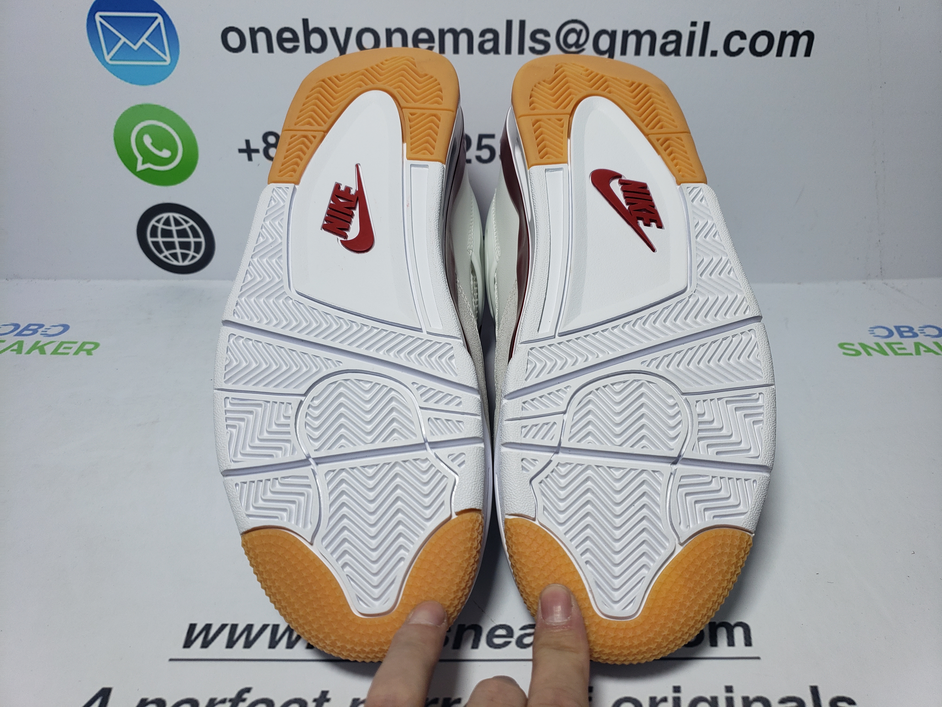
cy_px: 354
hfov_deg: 67.3
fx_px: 708
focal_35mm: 26
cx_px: 471
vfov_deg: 53.1
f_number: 1.5
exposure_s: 1/627
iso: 50
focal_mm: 4.3
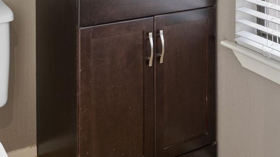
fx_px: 364
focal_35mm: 49
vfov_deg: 20.0
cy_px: -99
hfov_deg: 41.2
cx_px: 79
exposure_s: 1/5
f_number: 8
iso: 400
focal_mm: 14
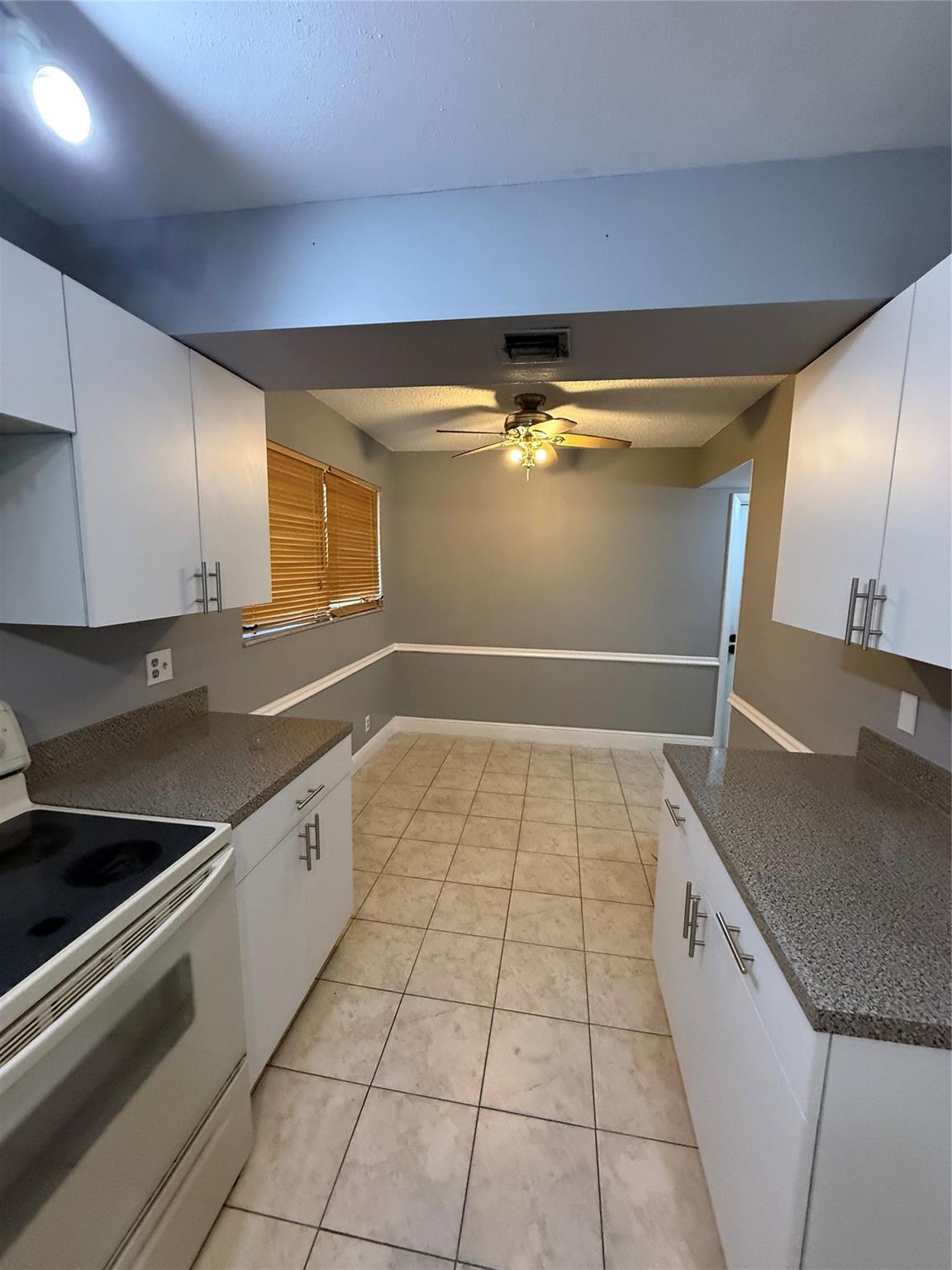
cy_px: 635
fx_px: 513
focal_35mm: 14
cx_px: 476
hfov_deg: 85.7
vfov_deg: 102.1
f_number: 2.2
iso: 500
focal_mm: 2.22
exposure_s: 1/120
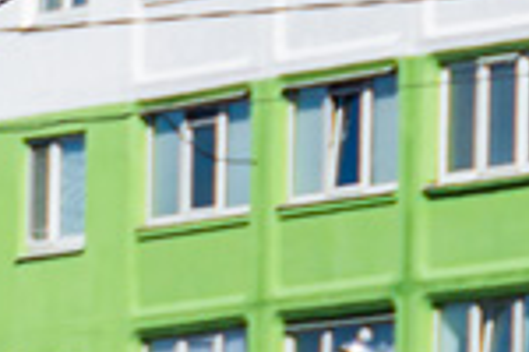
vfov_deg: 1.4
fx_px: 14135
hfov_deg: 2.1
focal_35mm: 962
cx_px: -1464
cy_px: 1045
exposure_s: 1/250
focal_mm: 80
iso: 100
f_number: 8
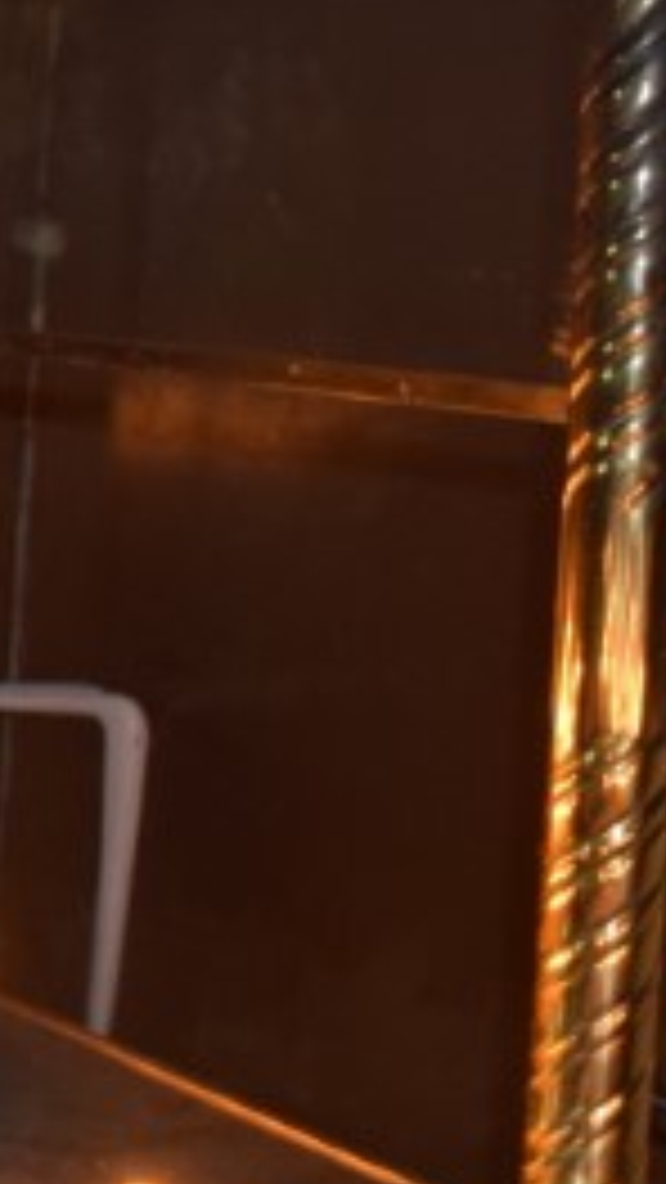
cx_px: -896
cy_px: 317
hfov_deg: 10.8
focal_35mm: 97
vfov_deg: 21.8
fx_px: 3044
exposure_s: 1/60
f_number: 4
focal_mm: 18
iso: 800
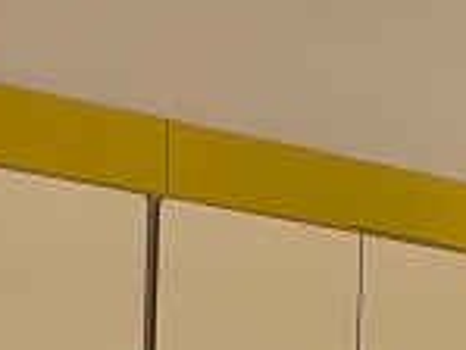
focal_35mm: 172
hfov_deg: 9.2
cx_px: 1407
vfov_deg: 8.2
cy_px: 744
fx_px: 2317
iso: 54
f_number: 1.89
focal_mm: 5.43
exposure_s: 1/120
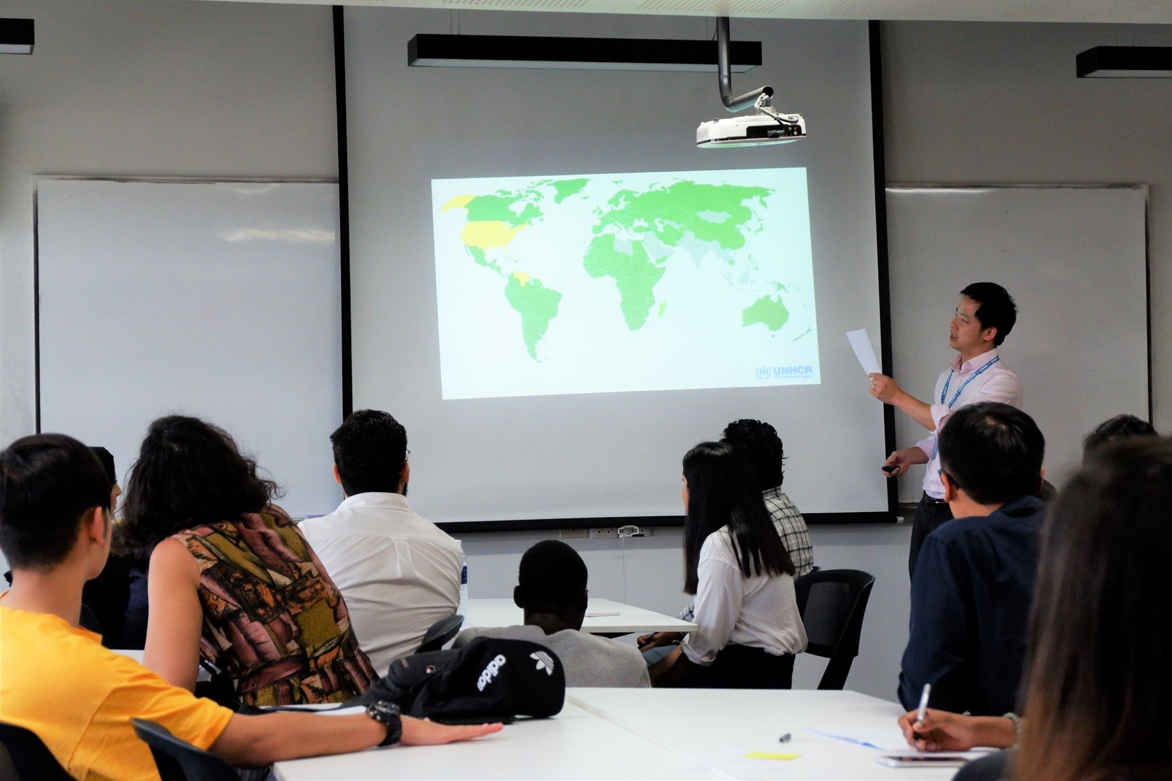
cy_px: 390
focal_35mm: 75
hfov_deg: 27.0
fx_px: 2441
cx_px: 586
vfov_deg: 18.2
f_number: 5.6
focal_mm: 50
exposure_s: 1/140
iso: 2500
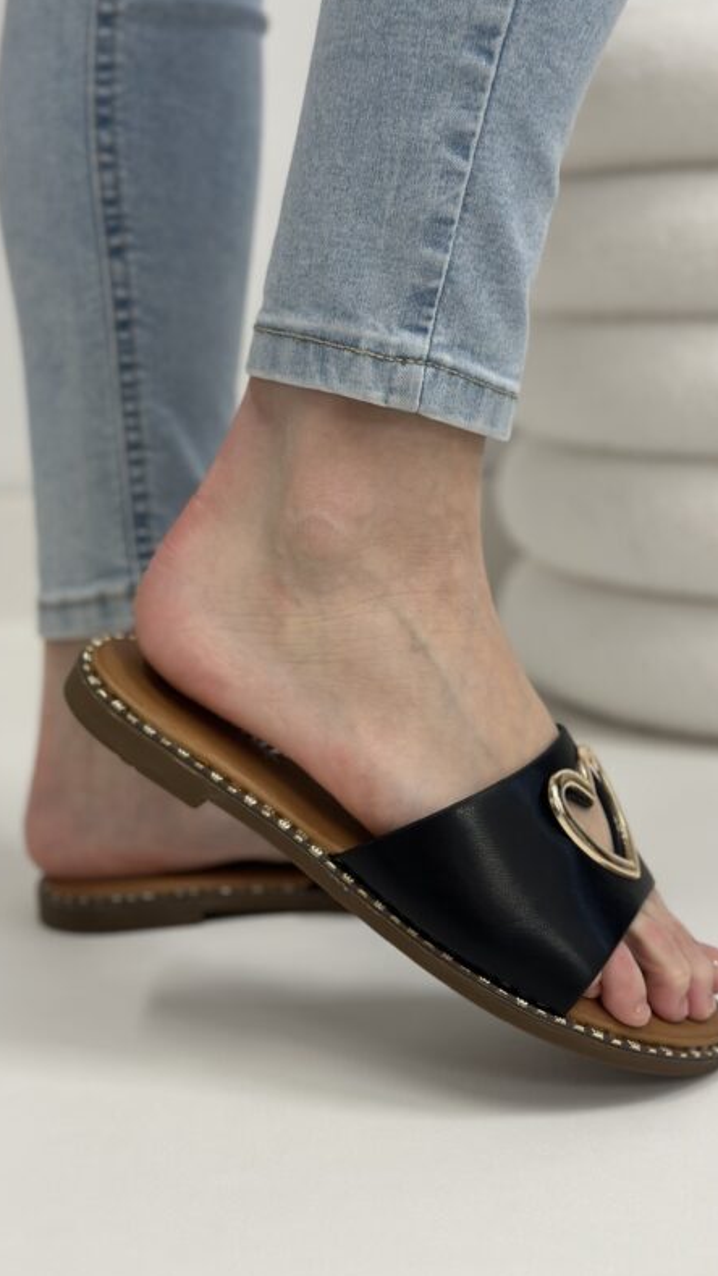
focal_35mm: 53
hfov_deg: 22.6
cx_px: 390
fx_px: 1793
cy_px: 637
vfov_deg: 39.2
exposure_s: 1/100
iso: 125
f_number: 1.78
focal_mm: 6.86
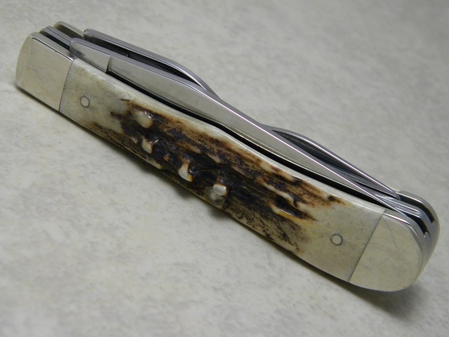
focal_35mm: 67
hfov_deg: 29.0
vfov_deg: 21.9
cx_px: 224
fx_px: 869
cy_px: 168
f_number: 4.3
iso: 400
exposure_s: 1/29.2
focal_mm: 12.2
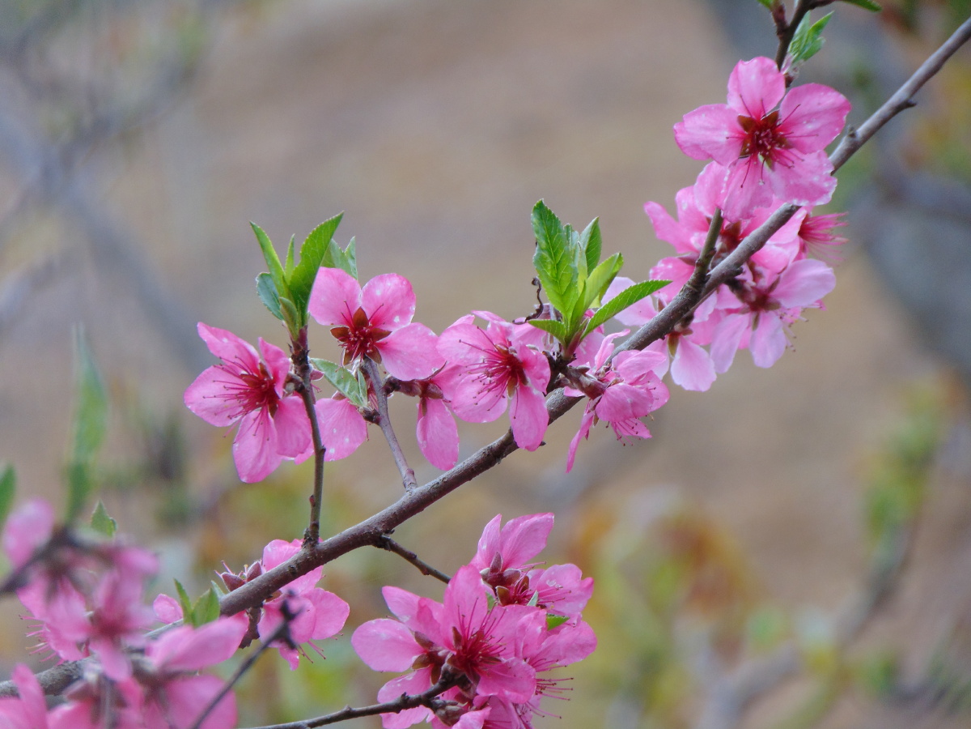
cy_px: 364
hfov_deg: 5.2
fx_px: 10631
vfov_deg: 3.9
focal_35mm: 379
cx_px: 486
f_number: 4.2
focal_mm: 68
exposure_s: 1/125
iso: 80
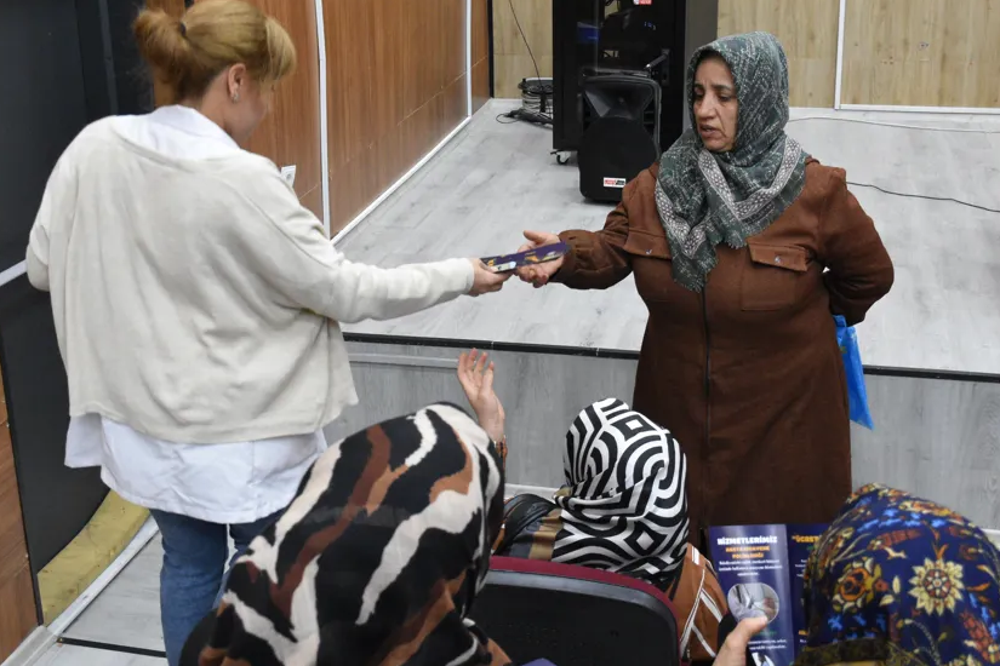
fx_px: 1333
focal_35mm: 48
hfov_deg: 41.1
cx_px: 479
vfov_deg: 27.8
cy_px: 201
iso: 3200
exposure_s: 1/100
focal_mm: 22
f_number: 5
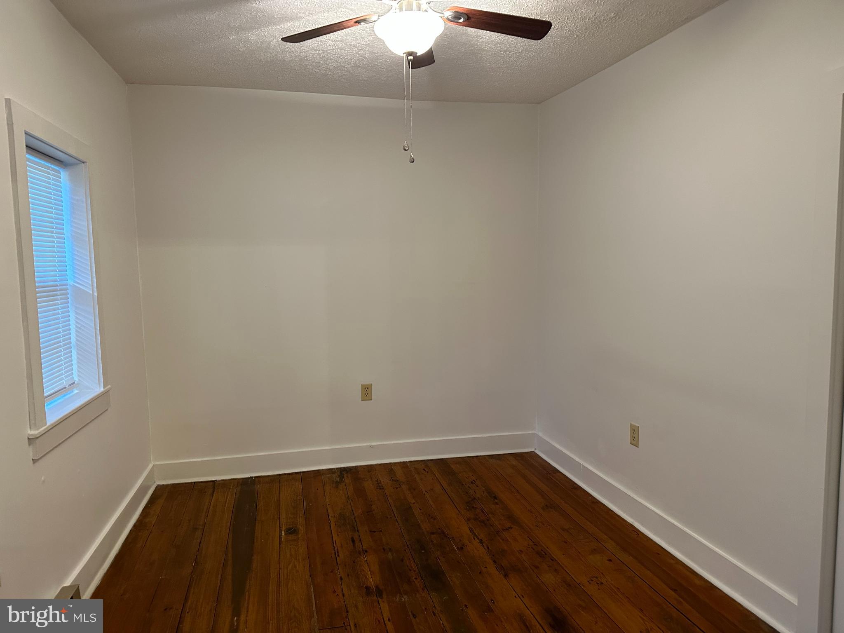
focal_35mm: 24
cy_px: 316
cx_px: 422
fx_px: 585
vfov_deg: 56.8
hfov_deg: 71.6
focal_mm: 6.86
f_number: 1.78
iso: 320
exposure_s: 1/60
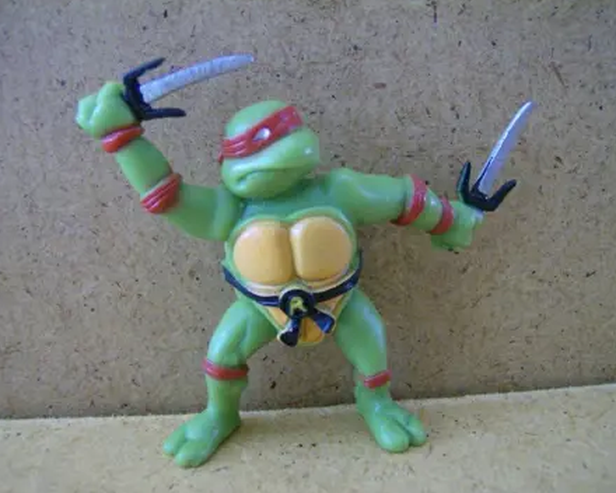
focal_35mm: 38
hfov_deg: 47.9
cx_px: 303
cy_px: 246
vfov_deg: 39.2
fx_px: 693
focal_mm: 6
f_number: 2.8
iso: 200
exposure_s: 1/28.8
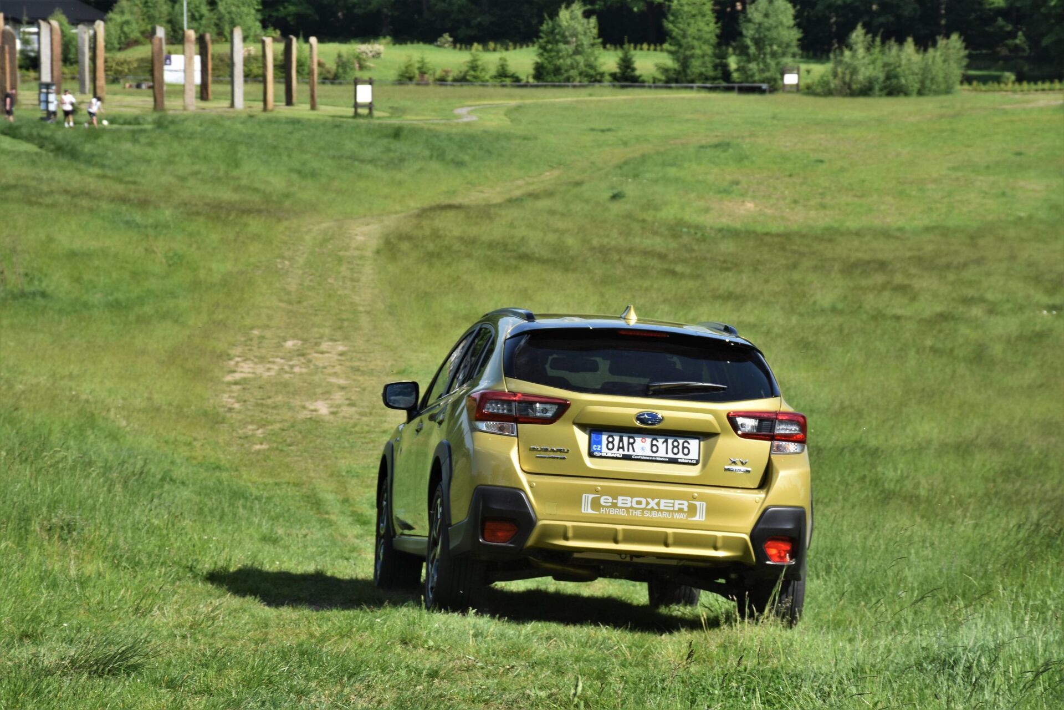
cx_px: 532
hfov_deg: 16.1
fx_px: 3768
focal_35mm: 128
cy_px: 355
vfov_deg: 10.8
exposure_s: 1/320
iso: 200
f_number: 9
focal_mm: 85
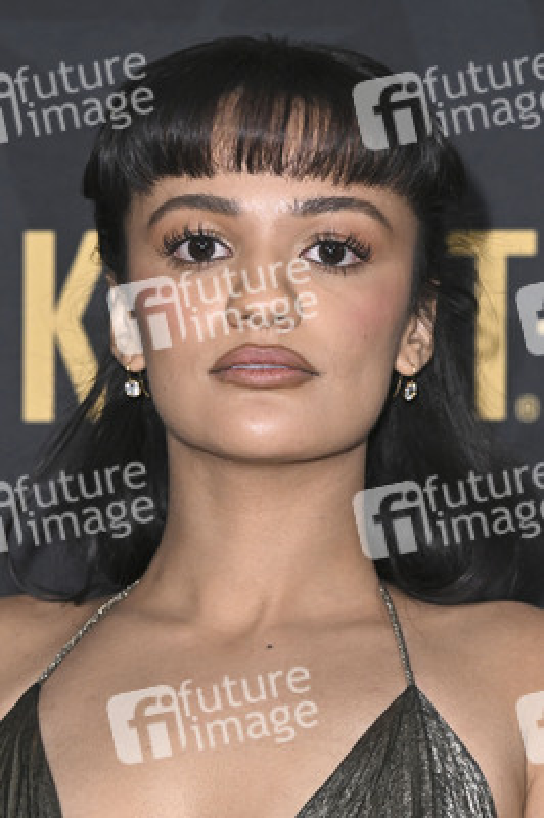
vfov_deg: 12.6
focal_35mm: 163
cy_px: 409
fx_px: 3701
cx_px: 272
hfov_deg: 8.4
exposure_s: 1/320
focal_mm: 109
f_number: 5.6
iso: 2000
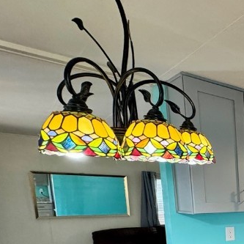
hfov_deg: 29.1
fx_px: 303
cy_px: 240
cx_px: 358
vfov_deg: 39.2
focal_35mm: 38
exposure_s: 1/120
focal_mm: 2.22
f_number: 2.2
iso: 320
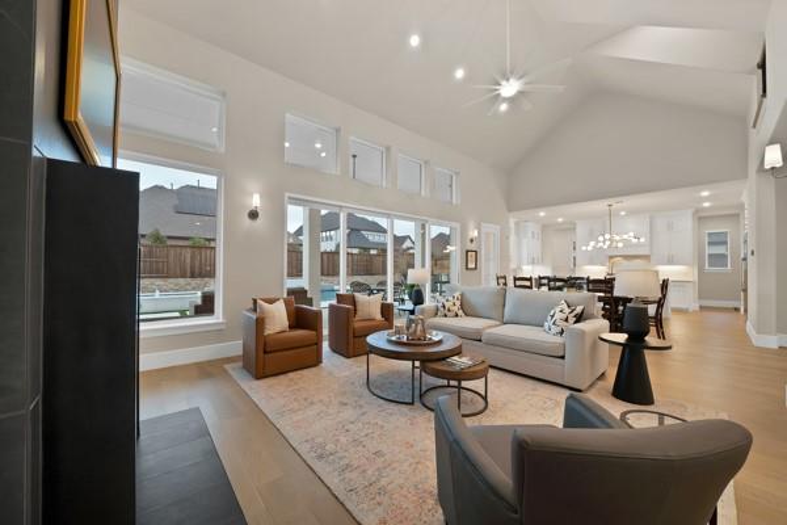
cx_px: 394
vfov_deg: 90.0
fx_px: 262
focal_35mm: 12
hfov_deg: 112.6
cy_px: 262
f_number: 9
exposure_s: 1/5
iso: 640
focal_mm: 12
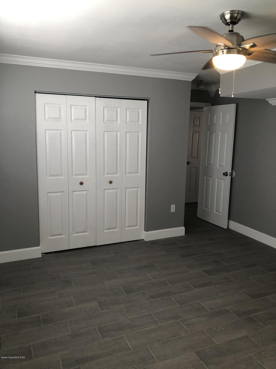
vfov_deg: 63.4
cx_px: 138
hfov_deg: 49.7
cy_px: 184
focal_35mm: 28
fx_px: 298
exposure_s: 1/40
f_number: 1.8
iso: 25
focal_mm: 3.99
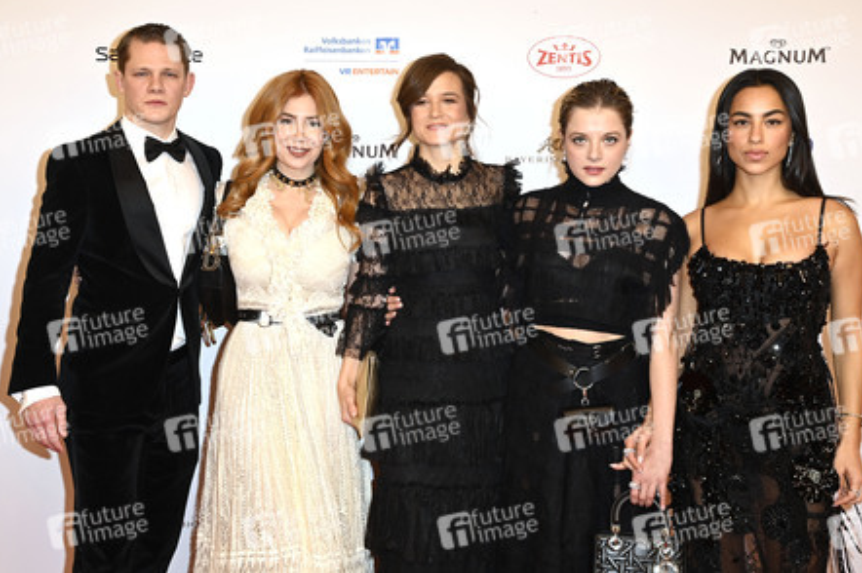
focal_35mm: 49
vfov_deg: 27.5
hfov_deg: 40.4
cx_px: 436
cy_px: 283
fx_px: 1172
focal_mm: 48
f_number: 7.1
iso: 640
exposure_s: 1/200
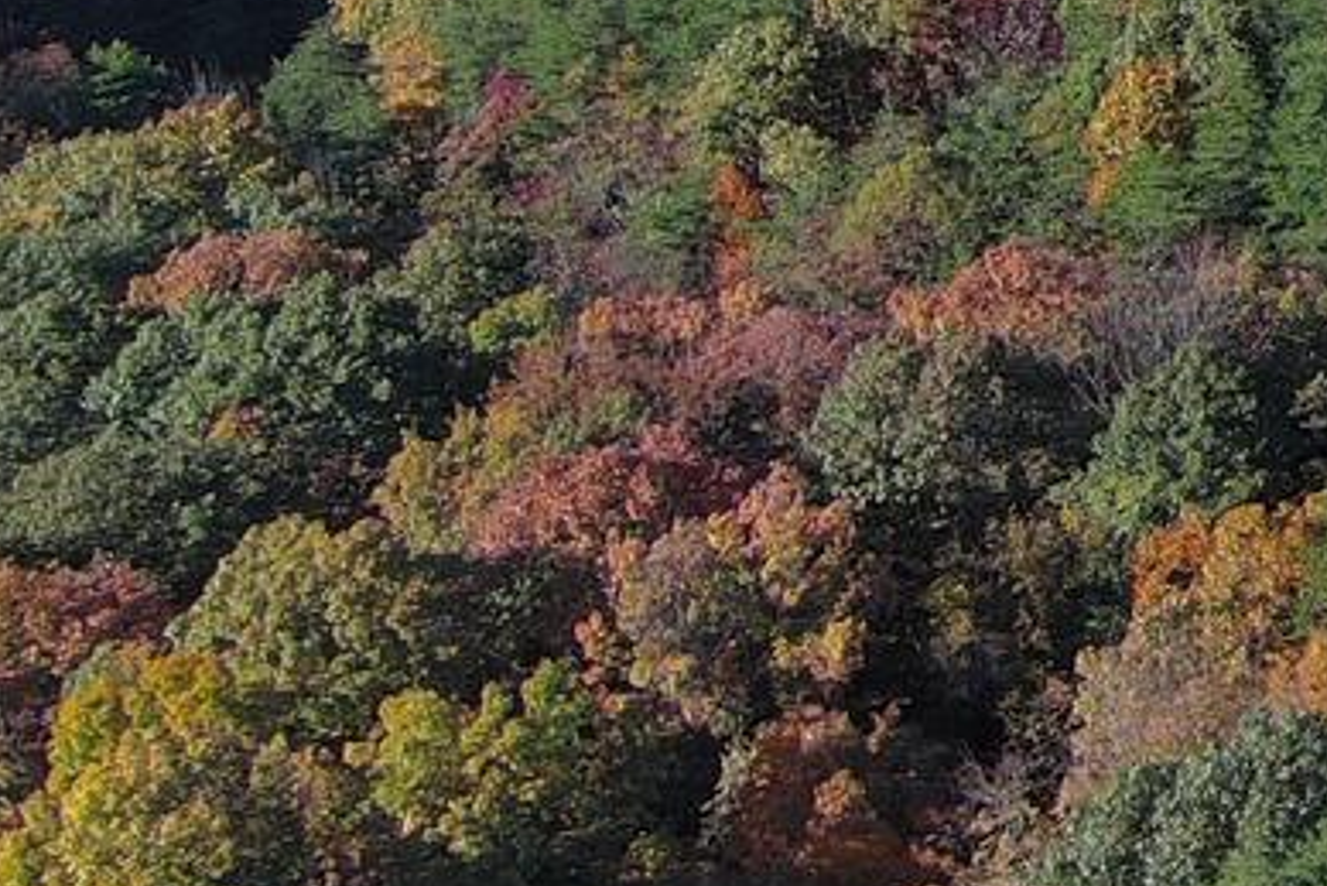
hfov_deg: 11.3
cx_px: 3143
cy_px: -785
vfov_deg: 8.6
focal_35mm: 153
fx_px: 5642
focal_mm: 10.57
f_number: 2.8
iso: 100
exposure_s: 1/581
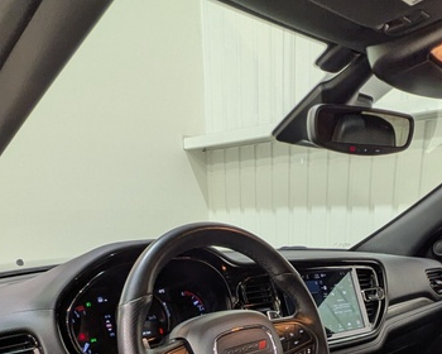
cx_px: 266
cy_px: 442
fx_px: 523
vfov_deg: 30.6
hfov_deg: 45.5
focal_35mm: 40
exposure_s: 1/25
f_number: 2.2
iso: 62
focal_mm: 1.83
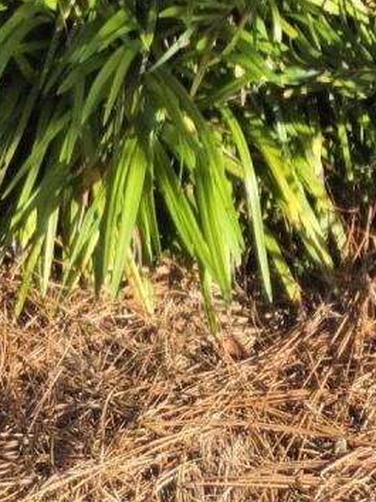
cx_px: 219
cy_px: -857
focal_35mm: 130
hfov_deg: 11.4
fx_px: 1885
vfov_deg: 11.3
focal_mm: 5.4
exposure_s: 1/992
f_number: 1.8
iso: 25
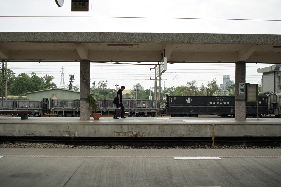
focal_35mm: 41
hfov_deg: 47.4
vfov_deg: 32.6
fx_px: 320
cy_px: 94
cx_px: 140
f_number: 2.8
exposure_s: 1/1250
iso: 100
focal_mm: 24.2
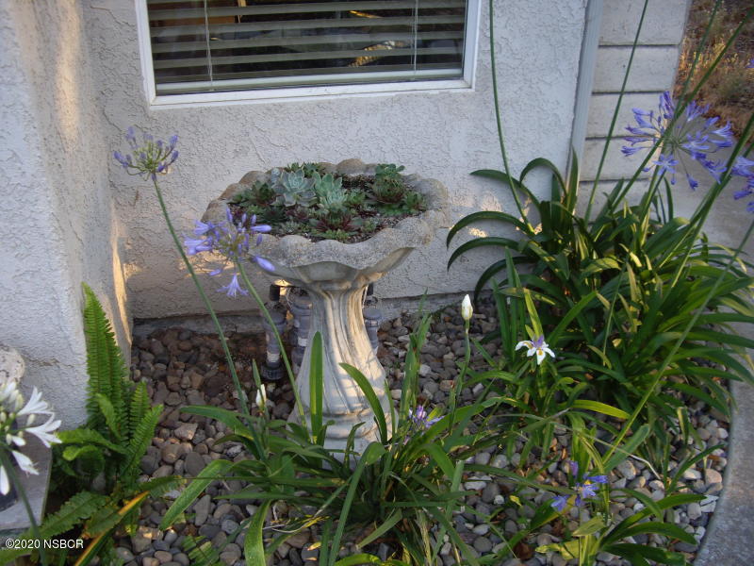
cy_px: 283
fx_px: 828
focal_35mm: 38
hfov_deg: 49.0
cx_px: 377
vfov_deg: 37.7
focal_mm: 7.9
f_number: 2.8
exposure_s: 1/60
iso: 100
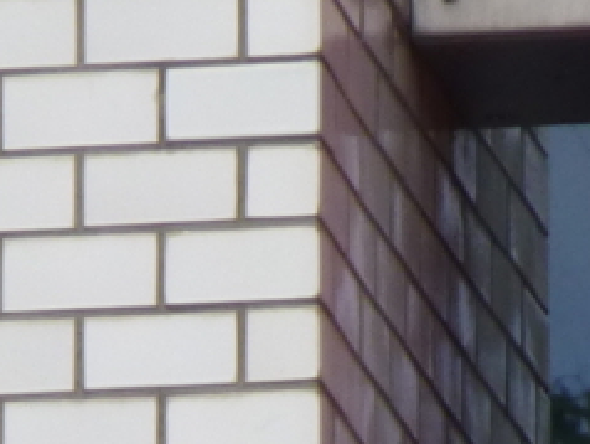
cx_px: 161
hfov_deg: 0.8
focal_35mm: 2444
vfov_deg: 0.6
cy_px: 1337
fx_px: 41698
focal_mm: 65
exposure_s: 1/640
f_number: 5.9
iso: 100
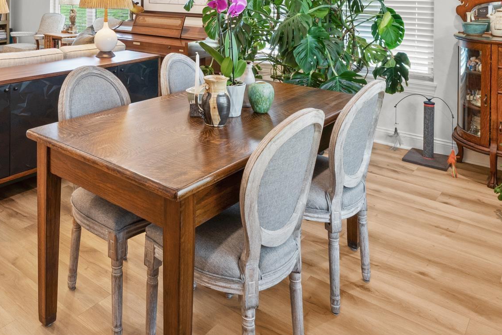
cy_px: -12
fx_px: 460
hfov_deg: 56.0
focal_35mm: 33
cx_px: 167
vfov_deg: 35.5
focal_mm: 10
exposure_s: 1/2
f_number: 9
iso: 200
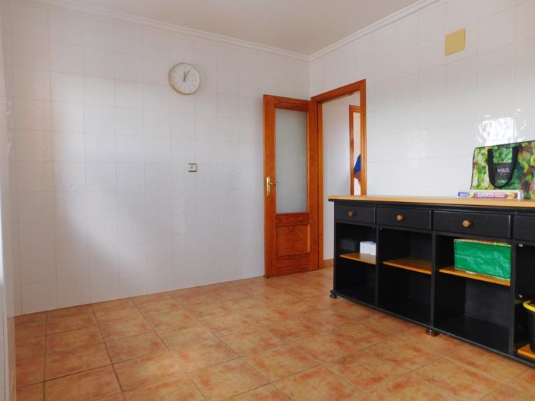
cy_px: 200
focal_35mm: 23
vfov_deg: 58.8
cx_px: 268
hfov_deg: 74.0
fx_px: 355
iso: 160
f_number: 3
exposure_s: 1/30
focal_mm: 4
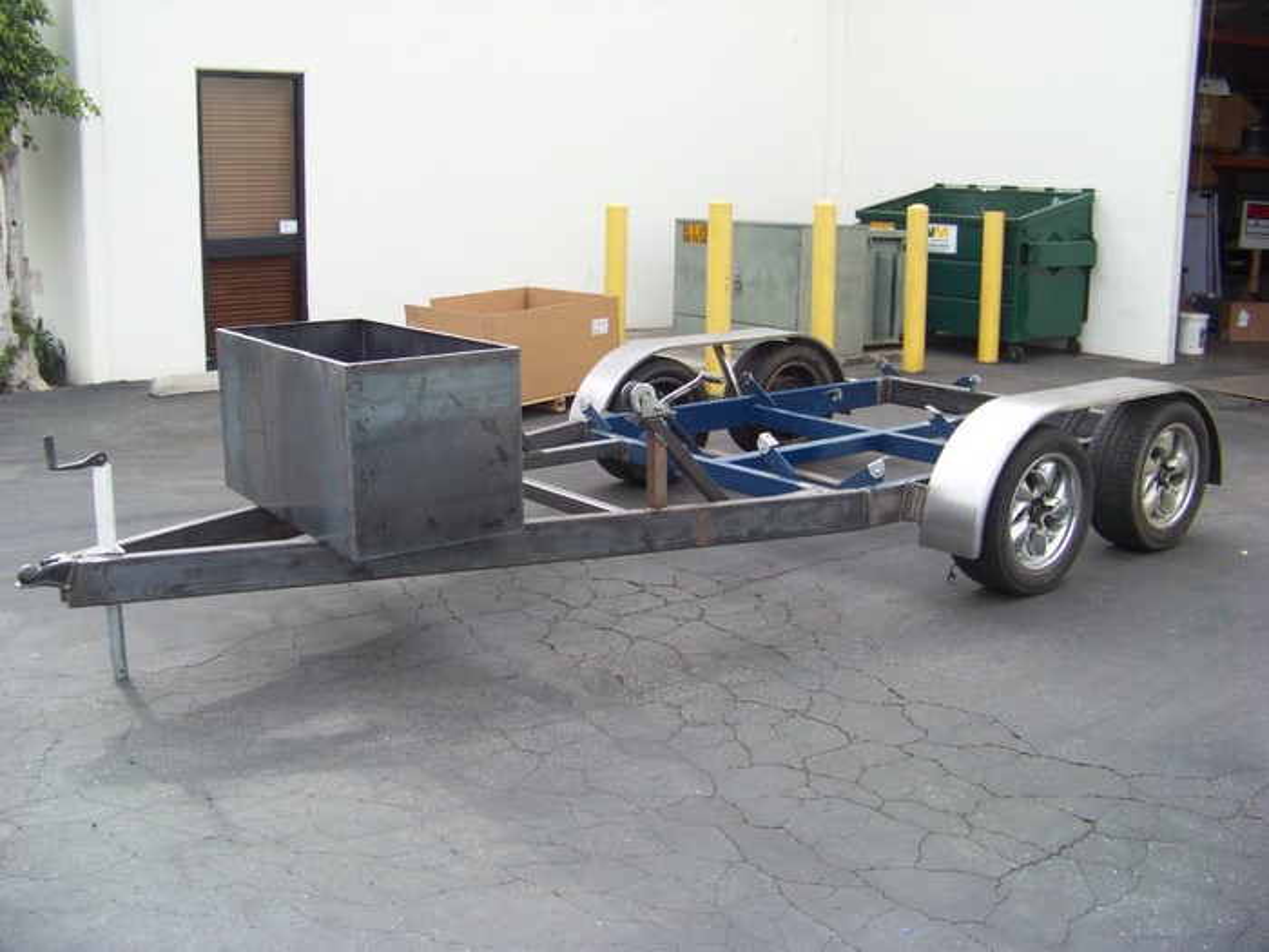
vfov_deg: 39.7
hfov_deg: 51.4
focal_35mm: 36
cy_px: 476
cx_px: 634
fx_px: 1320
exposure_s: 1/320
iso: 72
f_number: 2.8
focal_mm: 5.85
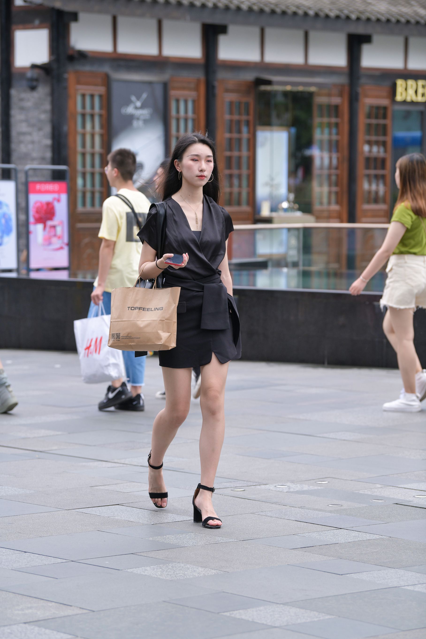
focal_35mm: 122
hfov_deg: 11.2
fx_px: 2165
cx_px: 213
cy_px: 320
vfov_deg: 16.8
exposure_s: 1/800
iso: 220
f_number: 4
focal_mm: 122
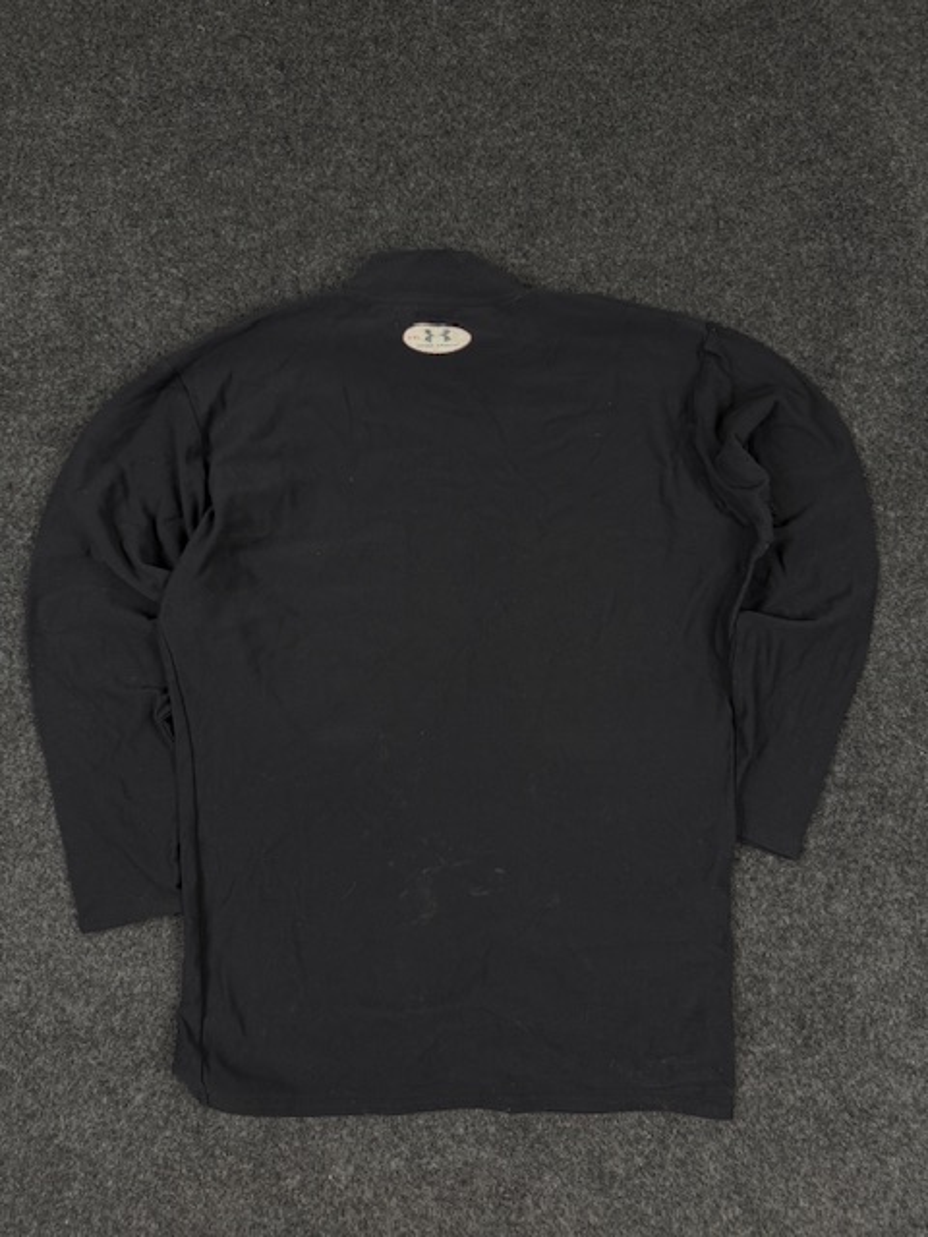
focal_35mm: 24
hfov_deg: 56.8
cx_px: 464
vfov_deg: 71.6
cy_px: 618
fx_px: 858
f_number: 1.78
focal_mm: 6.76
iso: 200
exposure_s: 1/100
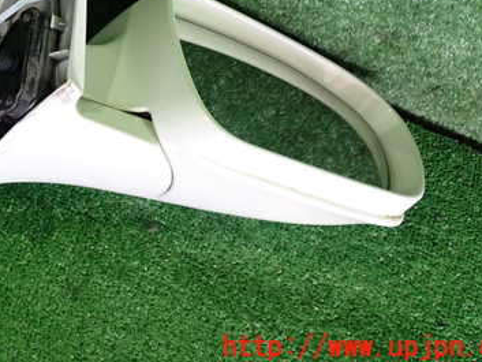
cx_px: 122
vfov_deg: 27.8
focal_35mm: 51
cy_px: 57
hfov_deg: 36.6
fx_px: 710
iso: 400
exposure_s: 1/30
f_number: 2.3
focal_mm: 5.4
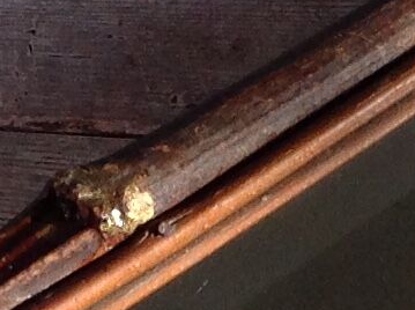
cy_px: 610
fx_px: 3028
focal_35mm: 253
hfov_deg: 7.5
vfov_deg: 5.7
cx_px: 851
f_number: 2.4
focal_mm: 4.28
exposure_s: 1/120
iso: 100
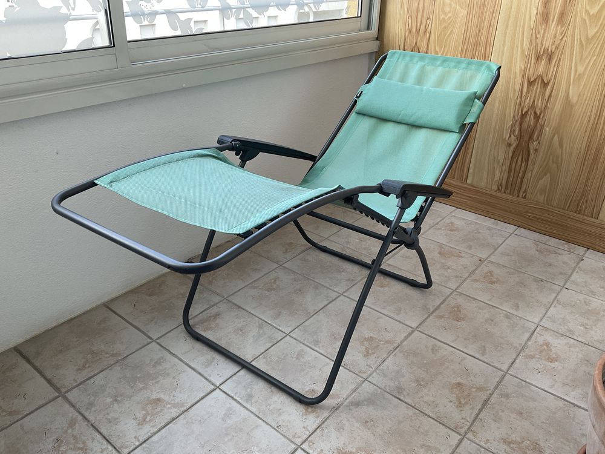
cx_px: 302
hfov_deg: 61.7
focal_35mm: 29
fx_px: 507
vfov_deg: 48.2
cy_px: 227
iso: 50
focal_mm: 3
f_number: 1.8
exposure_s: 1/120
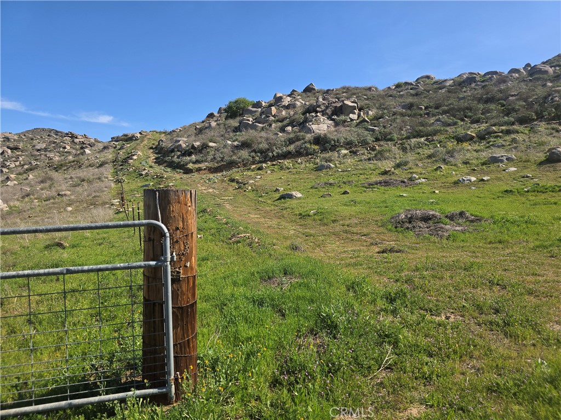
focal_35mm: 23
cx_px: 280
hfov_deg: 73.9
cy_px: 210
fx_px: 373
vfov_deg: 58.9
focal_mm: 6.3
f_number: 1.7
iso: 12
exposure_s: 1/758
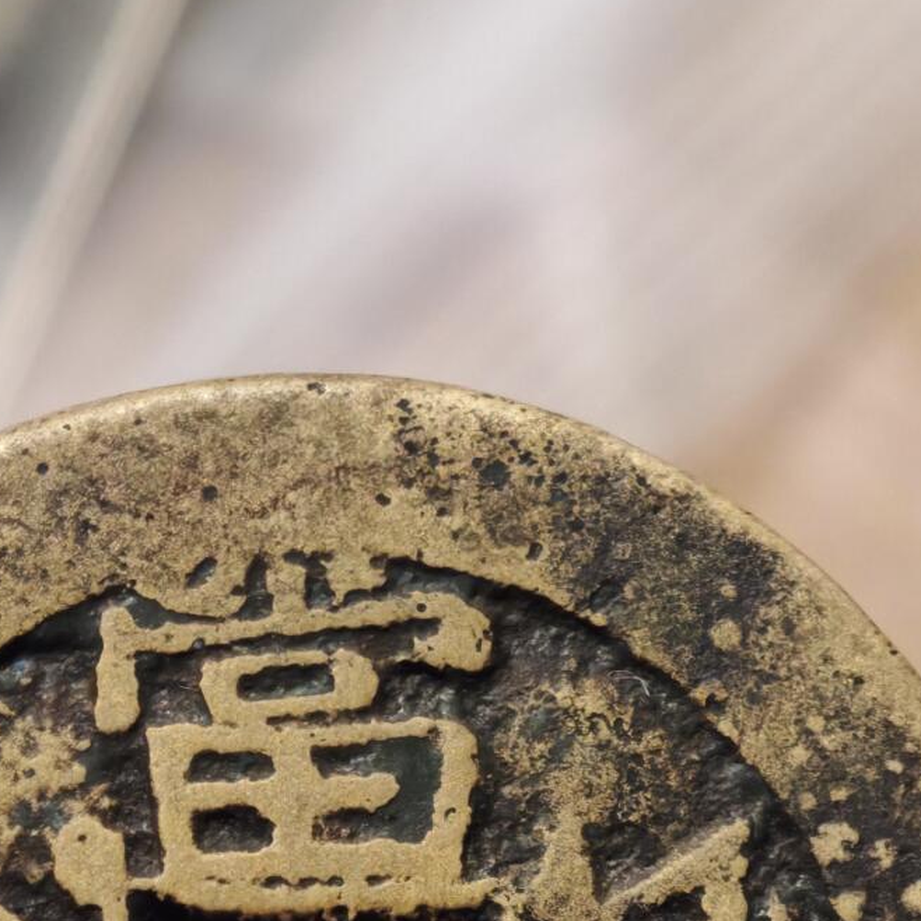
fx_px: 8729
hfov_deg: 6.0
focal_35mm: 290
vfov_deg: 6.0
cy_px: 1179
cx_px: 342
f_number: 2
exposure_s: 1/69.1
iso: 1250
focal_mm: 9
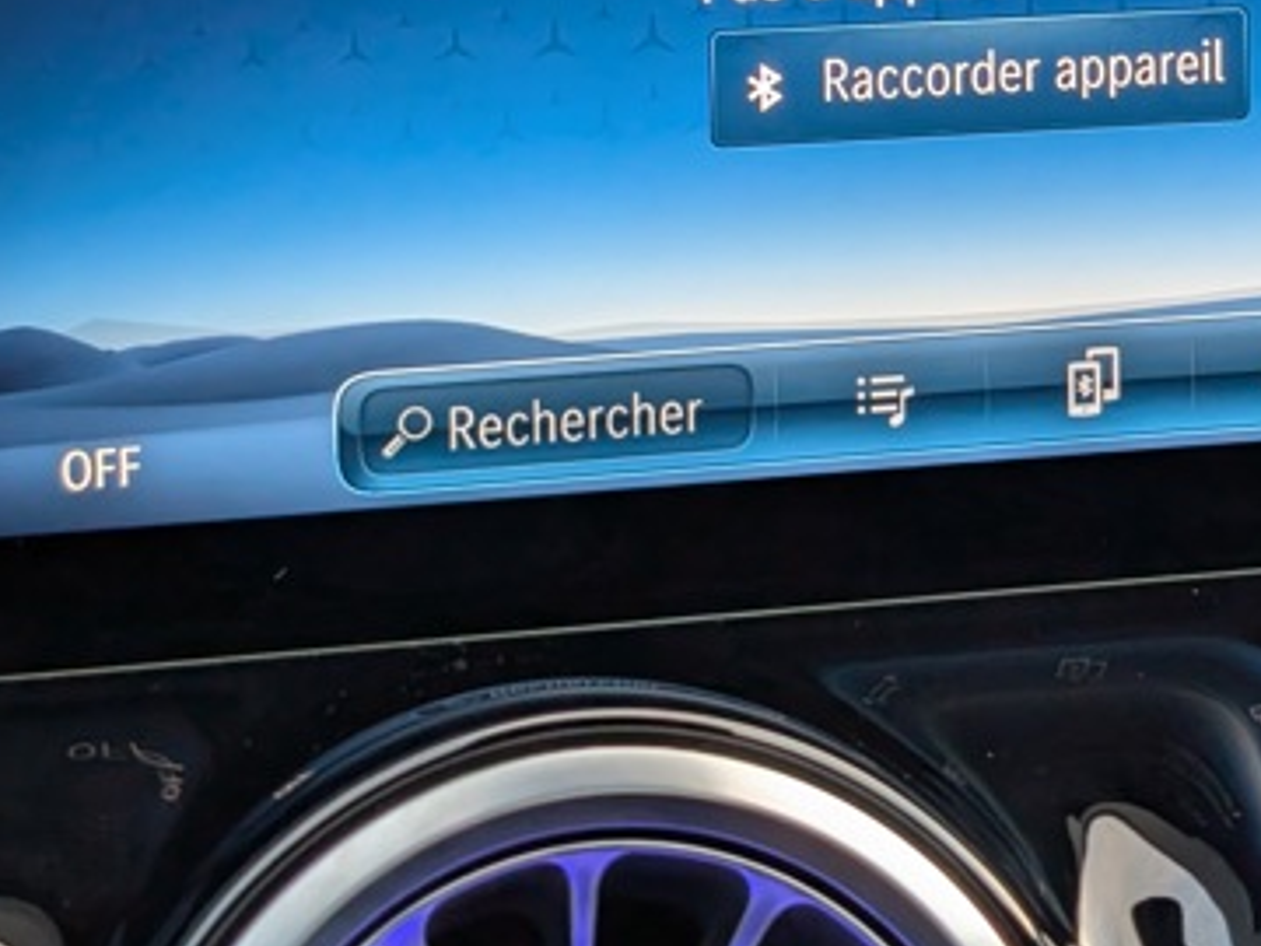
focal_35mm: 109
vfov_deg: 13.4
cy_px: -14
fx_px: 3971
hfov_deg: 17.9
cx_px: 1023
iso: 108
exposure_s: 1/60
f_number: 1.68
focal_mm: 6.9
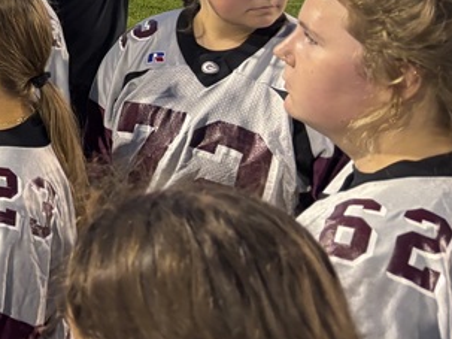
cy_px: -54
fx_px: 1149
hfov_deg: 18.5
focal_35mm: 88
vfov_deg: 16.2
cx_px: -304
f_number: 1.6
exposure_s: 1/60
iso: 200
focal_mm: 5.96
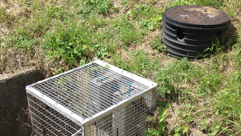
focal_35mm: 53
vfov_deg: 22.2
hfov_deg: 39.2
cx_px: 118
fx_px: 339
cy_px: 115
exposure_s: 1/1151
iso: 50
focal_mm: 4.28
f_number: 2.4
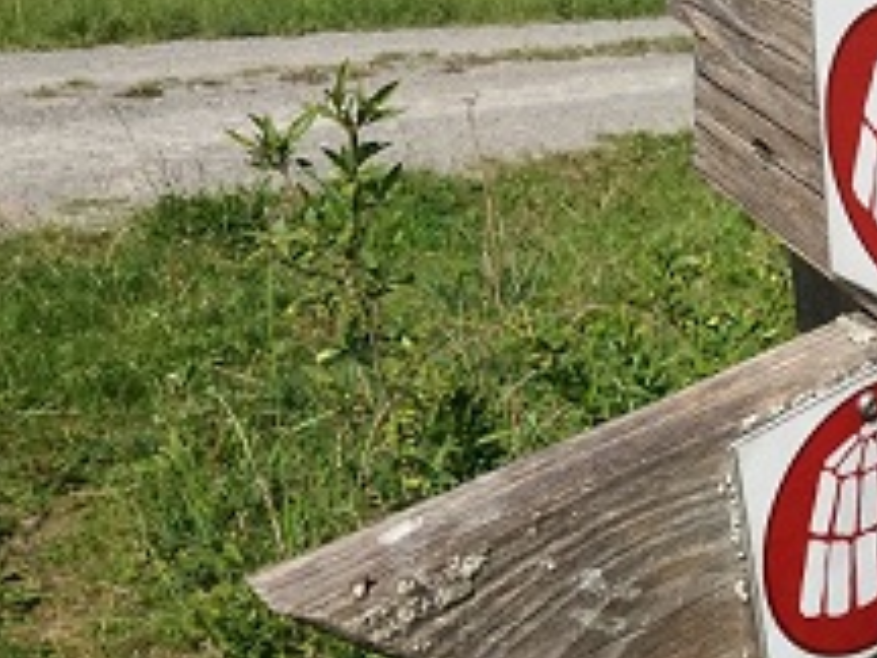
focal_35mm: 58
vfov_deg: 25.2
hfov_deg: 31.3
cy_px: 266
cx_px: 826
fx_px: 1469
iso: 64
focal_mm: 3.7
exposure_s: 1/2082
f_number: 1.9
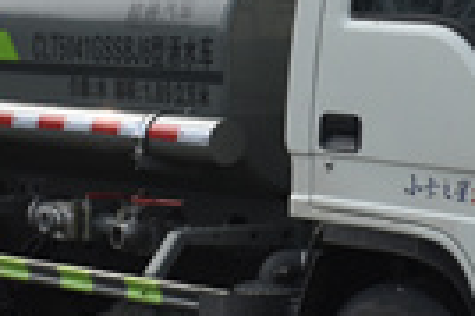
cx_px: 436
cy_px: 101
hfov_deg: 12.7
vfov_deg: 8.5
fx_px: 2122
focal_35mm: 161
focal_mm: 18
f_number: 9
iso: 100
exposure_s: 1/320
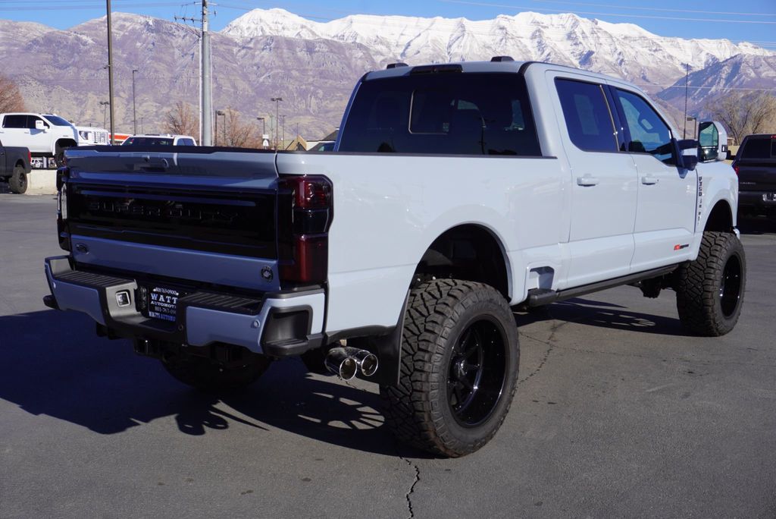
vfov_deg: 33.1
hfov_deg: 47.9
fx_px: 873
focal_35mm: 40
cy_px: 260
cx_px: 388
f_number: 11
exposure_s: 1/160
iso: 100
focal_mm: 27
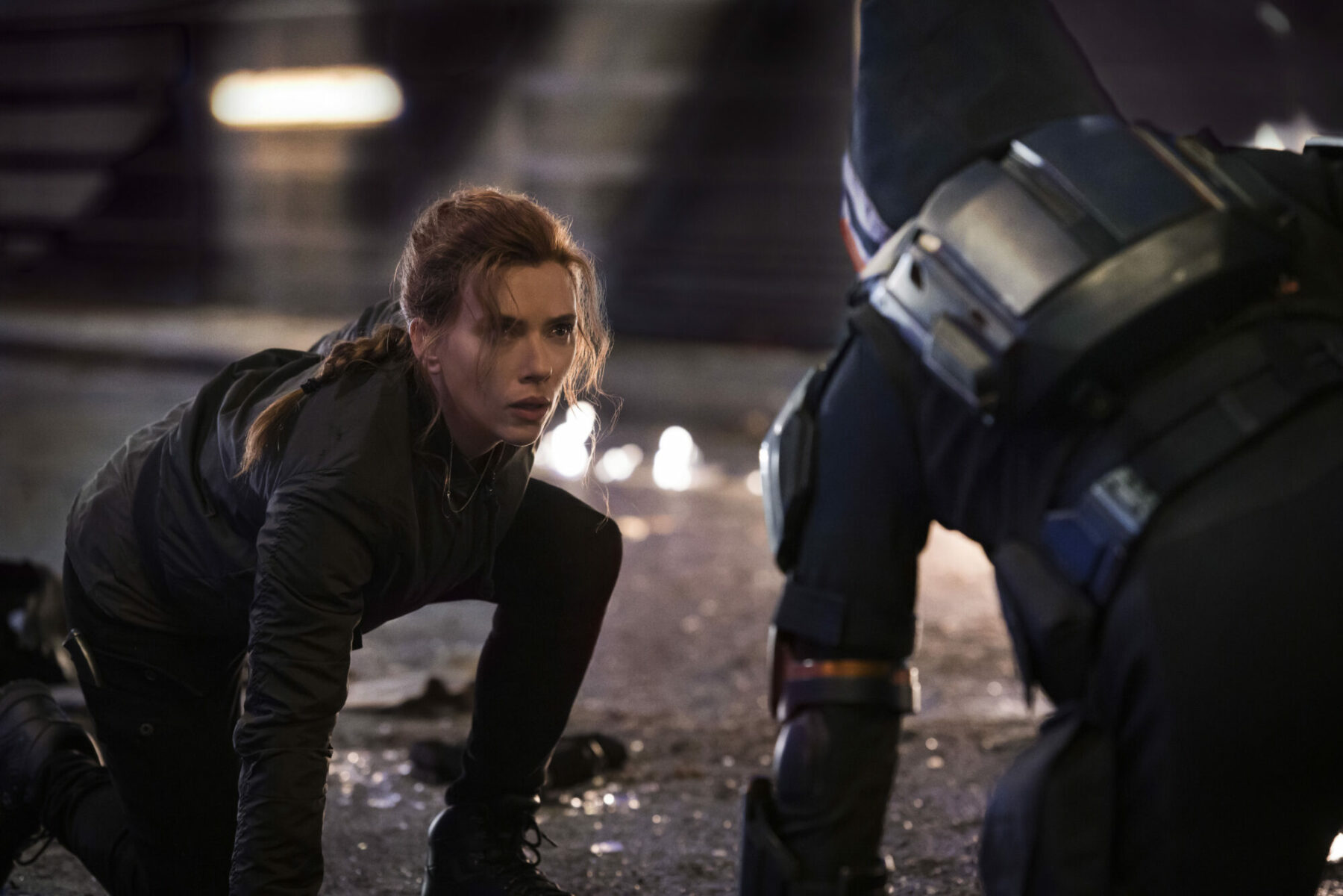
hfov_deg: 13.2
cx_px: 672
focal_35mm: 155
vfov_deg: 8.9
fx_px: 5782
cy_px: 448
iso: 5000
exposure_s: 1/200
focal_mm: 155
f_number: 3.2
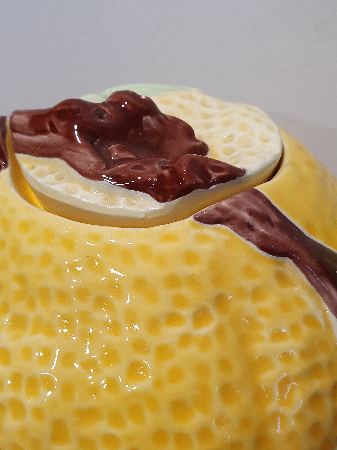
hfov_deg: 37.7
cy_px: 221
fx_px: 493
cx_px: 173
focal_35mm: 38
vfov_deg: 49.0
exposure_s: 1/50
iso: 320
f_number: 2.4
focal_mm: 4.32
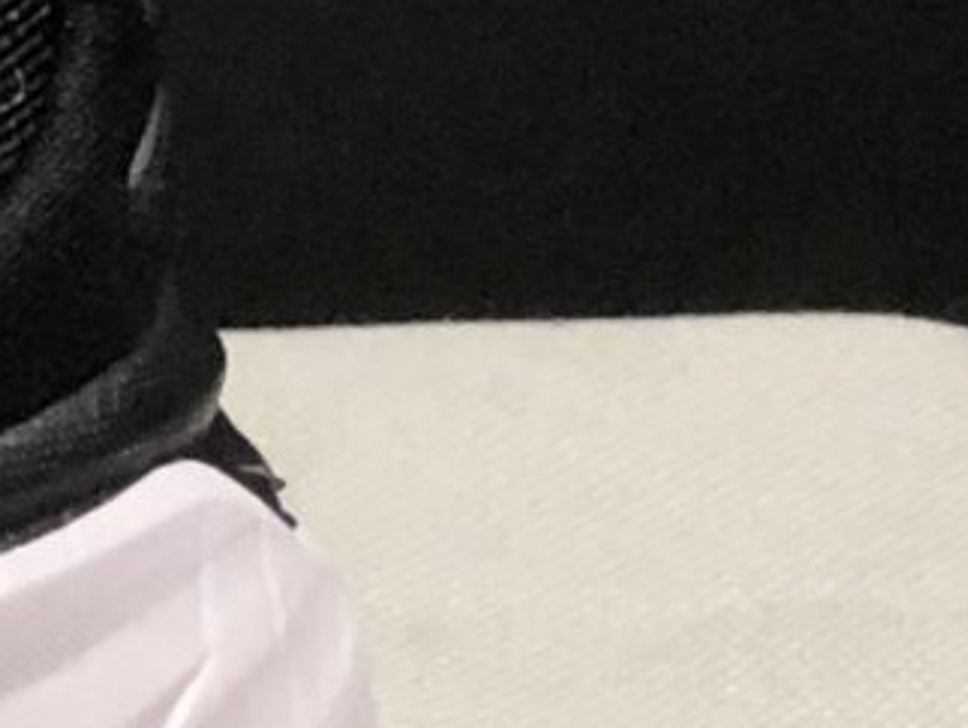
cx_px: -2167
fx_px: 12677
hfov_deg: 4.2
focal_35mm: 453
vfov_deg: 3.3
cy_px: -484
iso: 80
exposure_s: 1/30
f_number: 2.8
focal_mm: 6.6
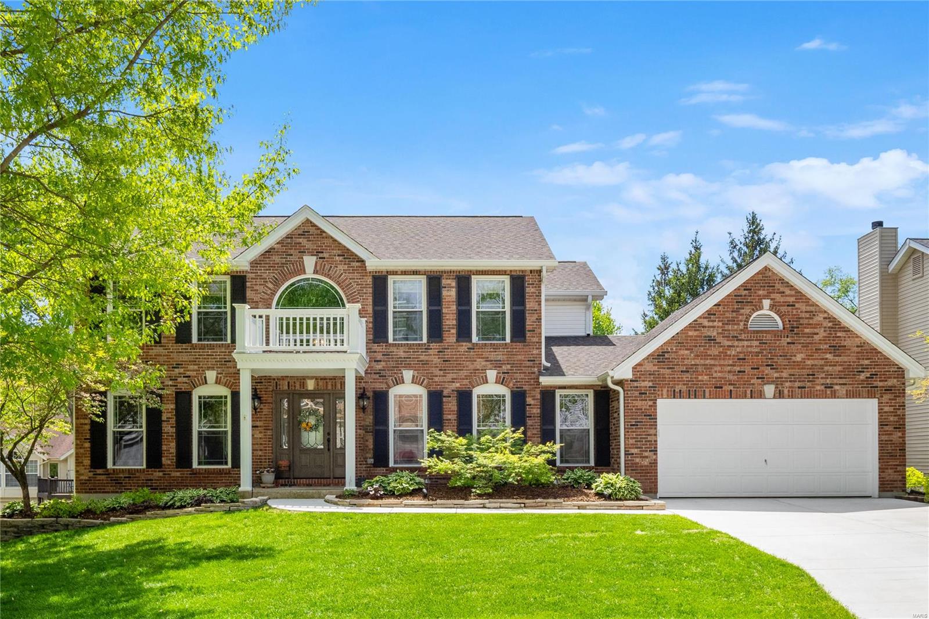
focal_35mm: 30
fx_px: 774
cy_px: 310
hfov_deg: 61.9
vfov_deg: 43.6
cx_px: 464
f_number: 8
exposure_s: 1/500
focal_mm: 15
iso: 400
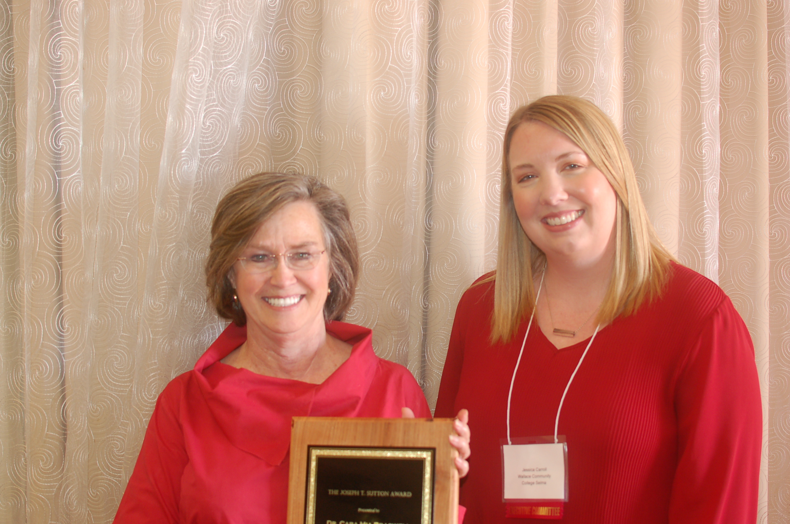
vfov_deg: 25.7
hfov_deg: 37.9
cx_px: 395
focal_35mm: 52
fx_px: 1150
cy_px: 262
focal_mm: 35
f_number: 2.8
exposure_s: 1/60
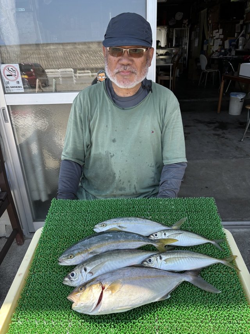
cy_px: 167
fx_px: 250
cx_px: 125
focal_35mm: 26
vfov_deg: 67.3
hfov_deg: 53.0
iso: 50
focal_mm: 5.96
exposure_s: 1/510
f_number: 1.6
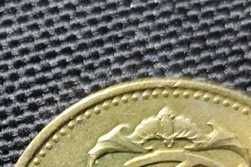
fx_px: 1512
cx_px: -103
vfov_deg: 6.2
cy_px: 274
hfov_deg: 9.3
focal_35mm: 217
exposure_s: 1/72.1
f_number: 1.6
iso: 200
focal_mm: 5.84
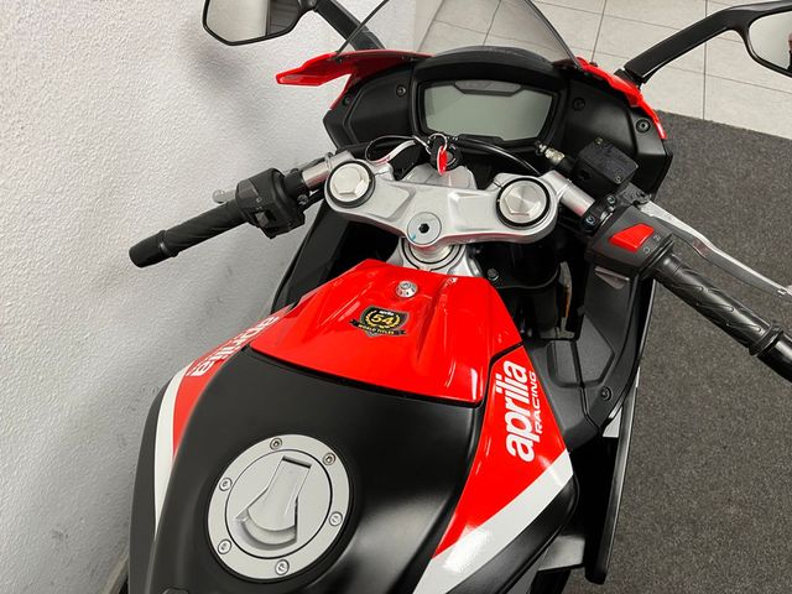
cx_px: 396
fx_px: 595
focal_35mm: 26
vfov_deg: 53.1
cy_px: 297
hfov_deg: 67.3
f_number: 1.6
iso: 100
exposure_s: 1/50
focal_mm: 5.1
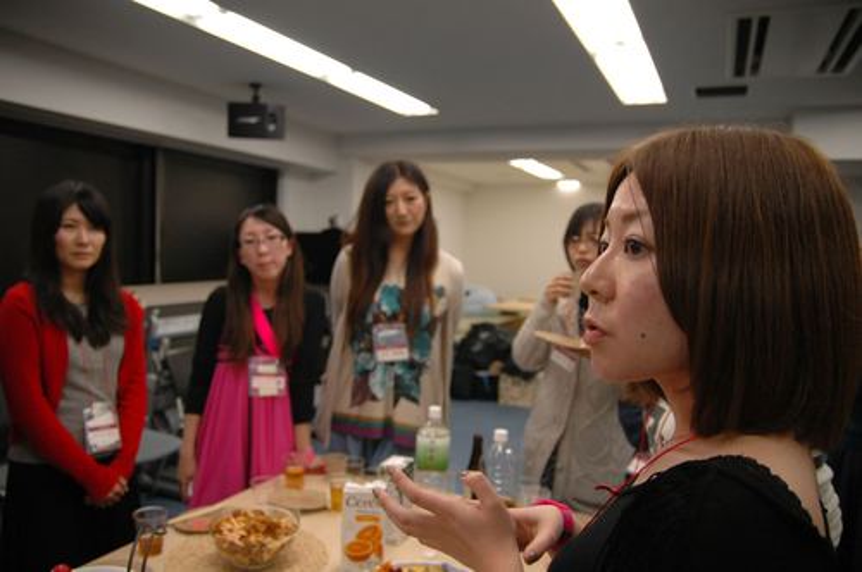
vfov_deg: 47.8
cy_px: 286
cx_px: 431
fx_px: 646
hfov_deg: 67.4
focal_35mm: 27
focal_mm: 18
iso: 400
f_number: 2.8
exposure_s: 1/125
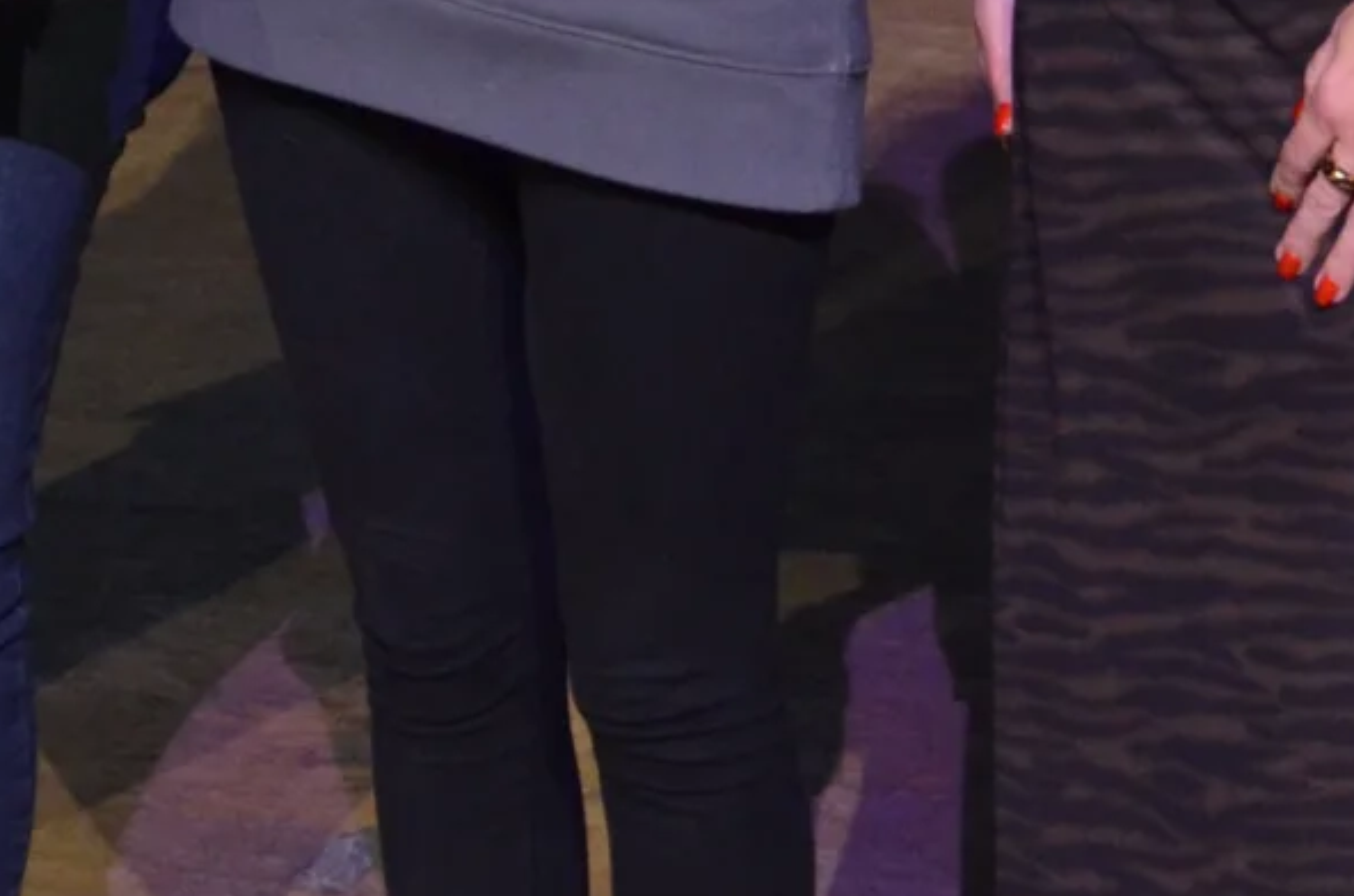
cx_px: 672
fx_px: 6086
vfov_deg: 8.1
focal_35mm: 162
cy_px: -816
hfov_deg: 12.7
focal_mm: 25
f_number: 4
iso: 1600
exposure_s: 1/125
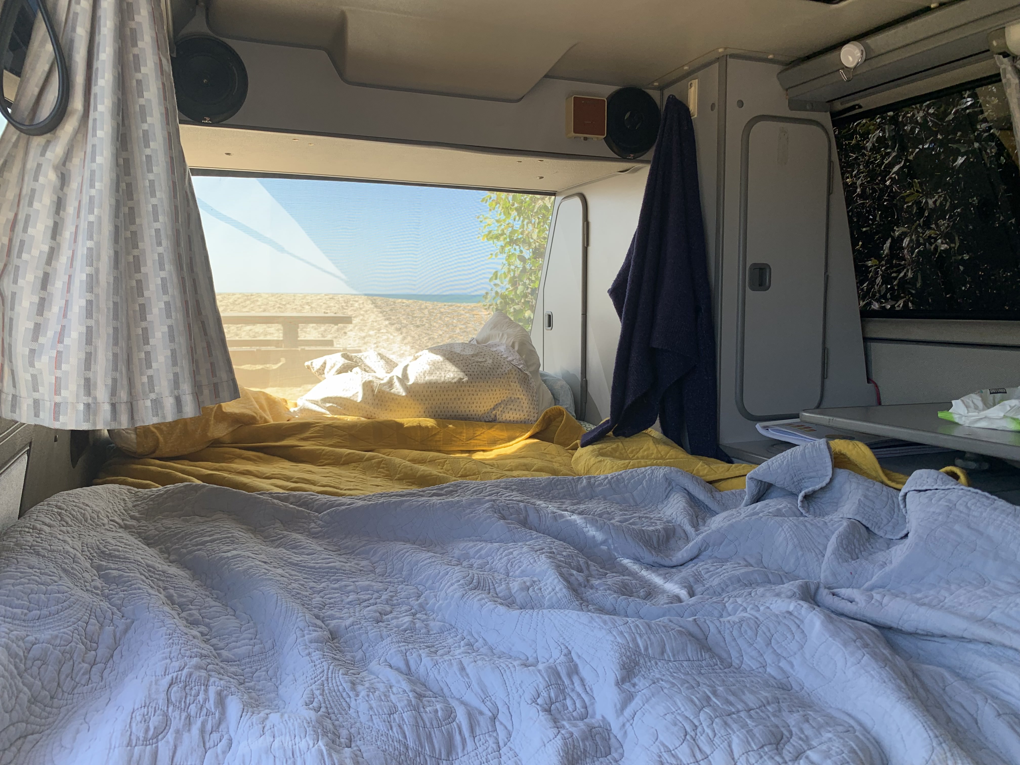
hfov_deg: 67.3
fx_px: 766
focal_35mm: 26
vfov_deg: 53.1
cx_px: 510
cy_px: 382
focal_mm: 4.25
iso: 25
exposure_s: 1/435
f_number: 1.8
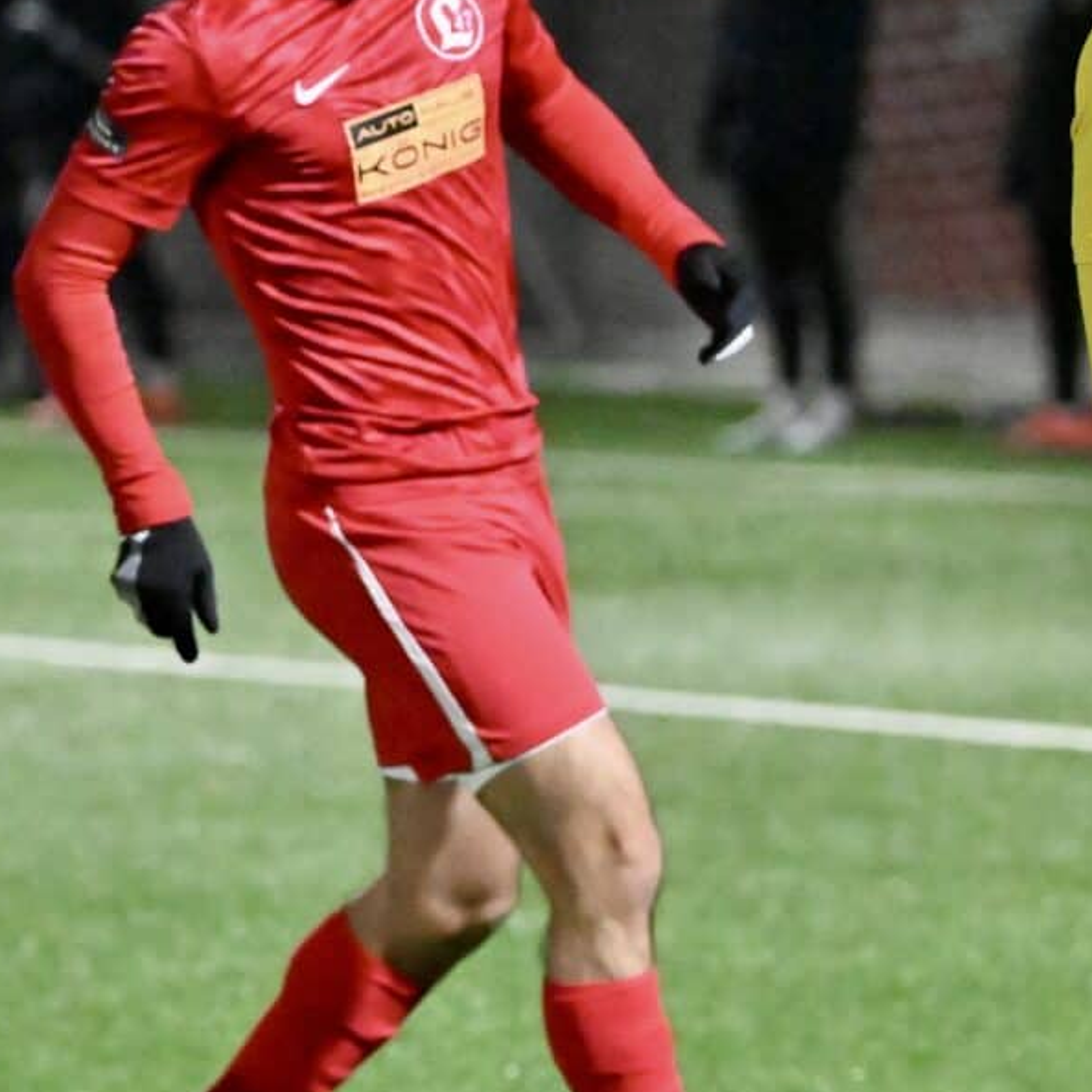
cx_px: 1276
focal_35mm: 411
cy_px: 535
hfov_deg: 4.3
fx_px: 14669
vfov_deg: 4.3
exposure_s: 1/1250
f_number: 3.2
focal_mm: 140
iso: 10000
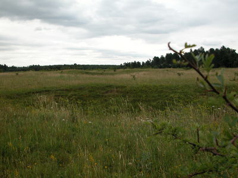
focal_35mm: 35
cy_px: 89
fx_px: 241
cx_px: 119
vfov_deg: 40.7
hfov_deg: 52.6
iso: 100
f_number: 5
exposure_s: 1/198
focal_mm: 8.9
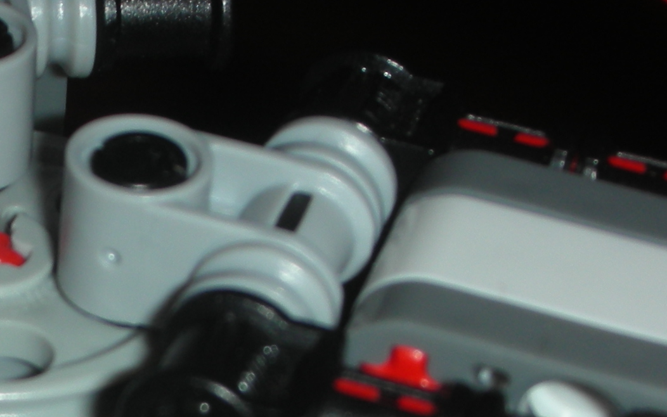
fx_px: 3145
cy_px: 464
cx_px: 30
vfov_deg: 7.5
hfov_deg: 12.0
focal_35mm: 173
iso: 50
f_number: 11.3
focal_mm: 10.1
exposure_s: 1/120
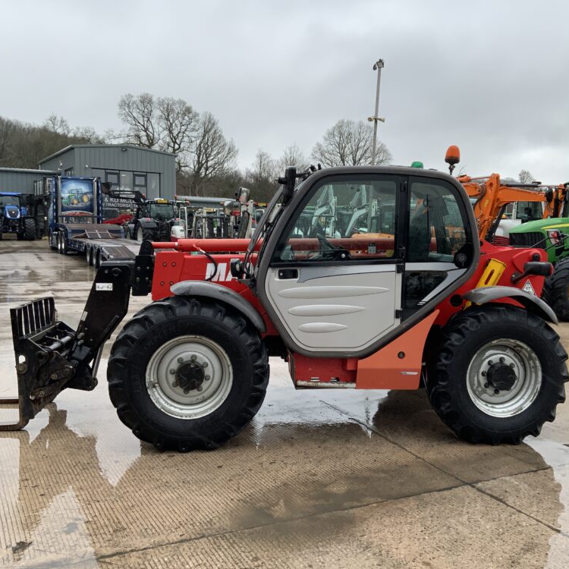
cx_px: 322
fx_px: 651
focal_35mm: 35
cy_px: 278
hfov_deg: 47.1
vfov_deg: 47.2
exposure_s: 1/338
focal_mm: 3
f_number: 1.8
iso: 16
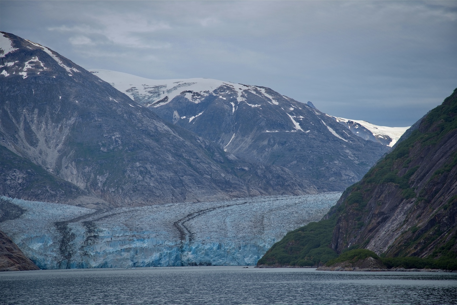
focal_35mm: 120
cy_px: 152
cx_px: 228
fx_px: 1524
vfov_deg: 11.4
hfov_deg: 17.1
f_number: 7.1
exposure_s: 1/250
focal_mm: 120
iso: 100
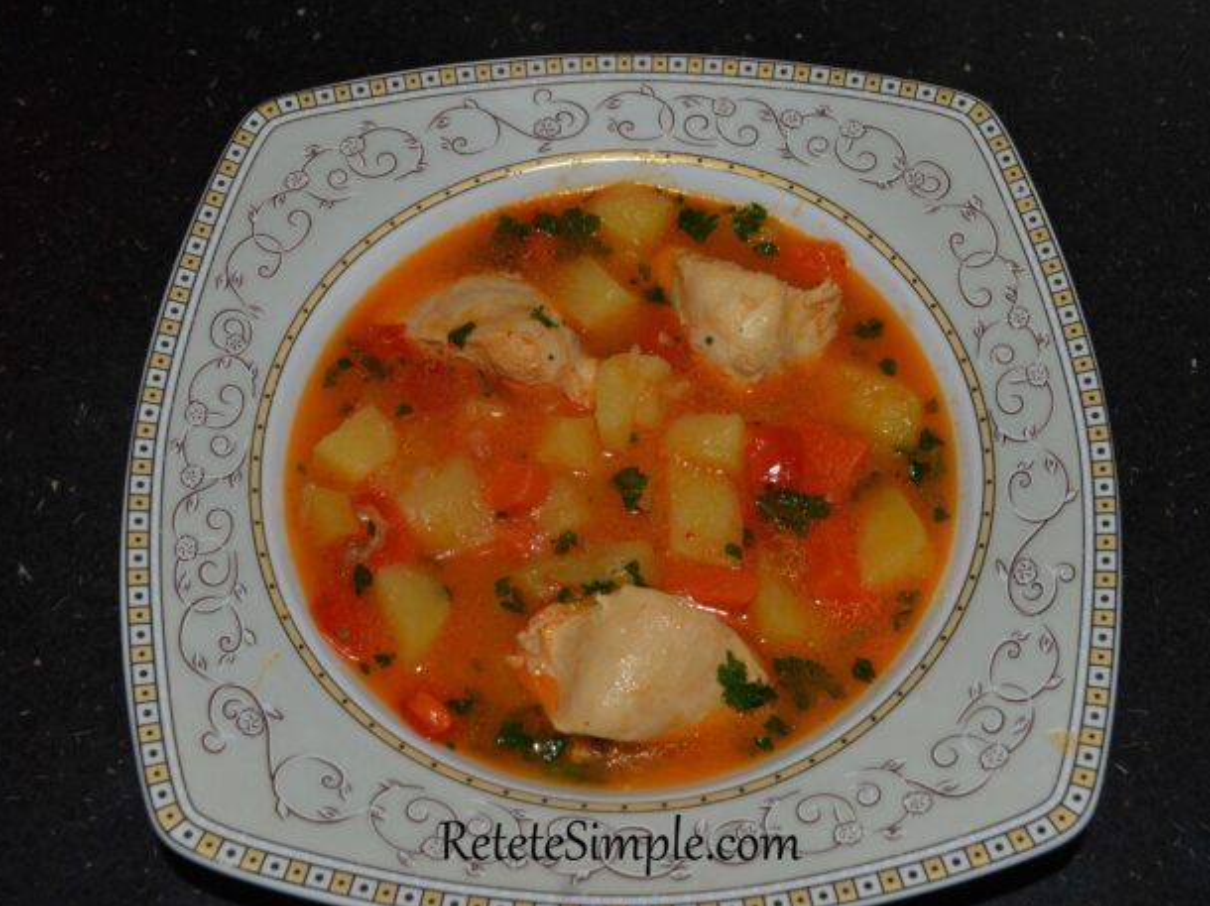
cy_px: 455
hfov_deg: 43.9
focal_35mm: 43
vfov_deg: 33.6
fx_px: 1502
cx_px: 617
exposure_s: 1/60
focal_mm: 26
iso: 100
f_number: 8
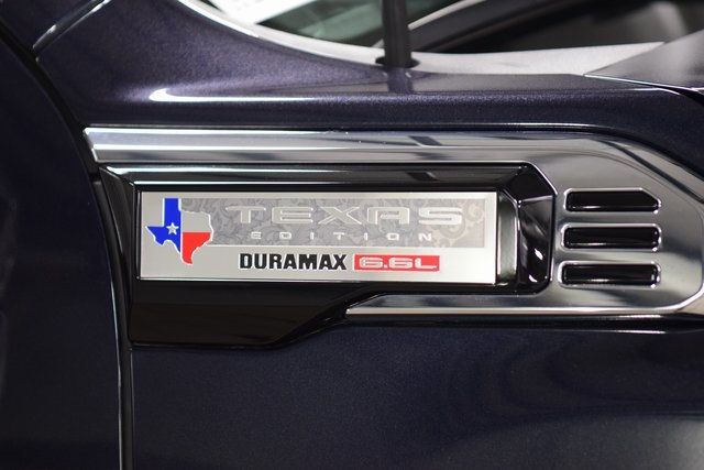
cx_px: 352
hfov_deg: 19.5
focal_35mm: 105
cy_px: 235
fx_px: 2054
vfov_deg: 13.0
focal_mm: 70
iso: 1600
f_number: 2.8
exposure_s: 1/100
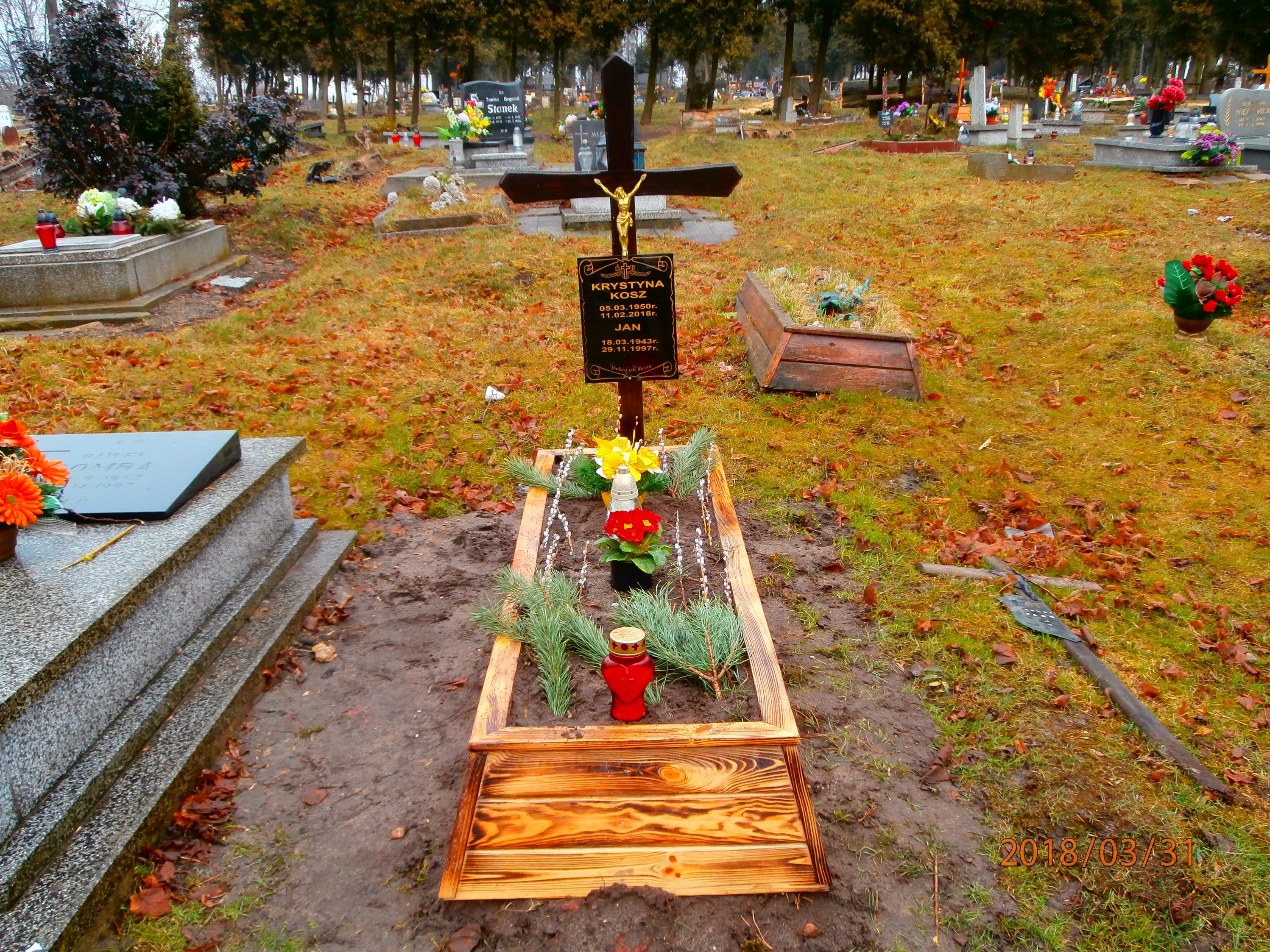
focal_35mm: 30
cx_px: 635
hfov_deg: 60.0
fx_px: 1101
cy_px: 476
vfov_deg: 46.8
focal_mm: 5.36
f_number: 3.5
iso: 100
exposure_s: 1/160
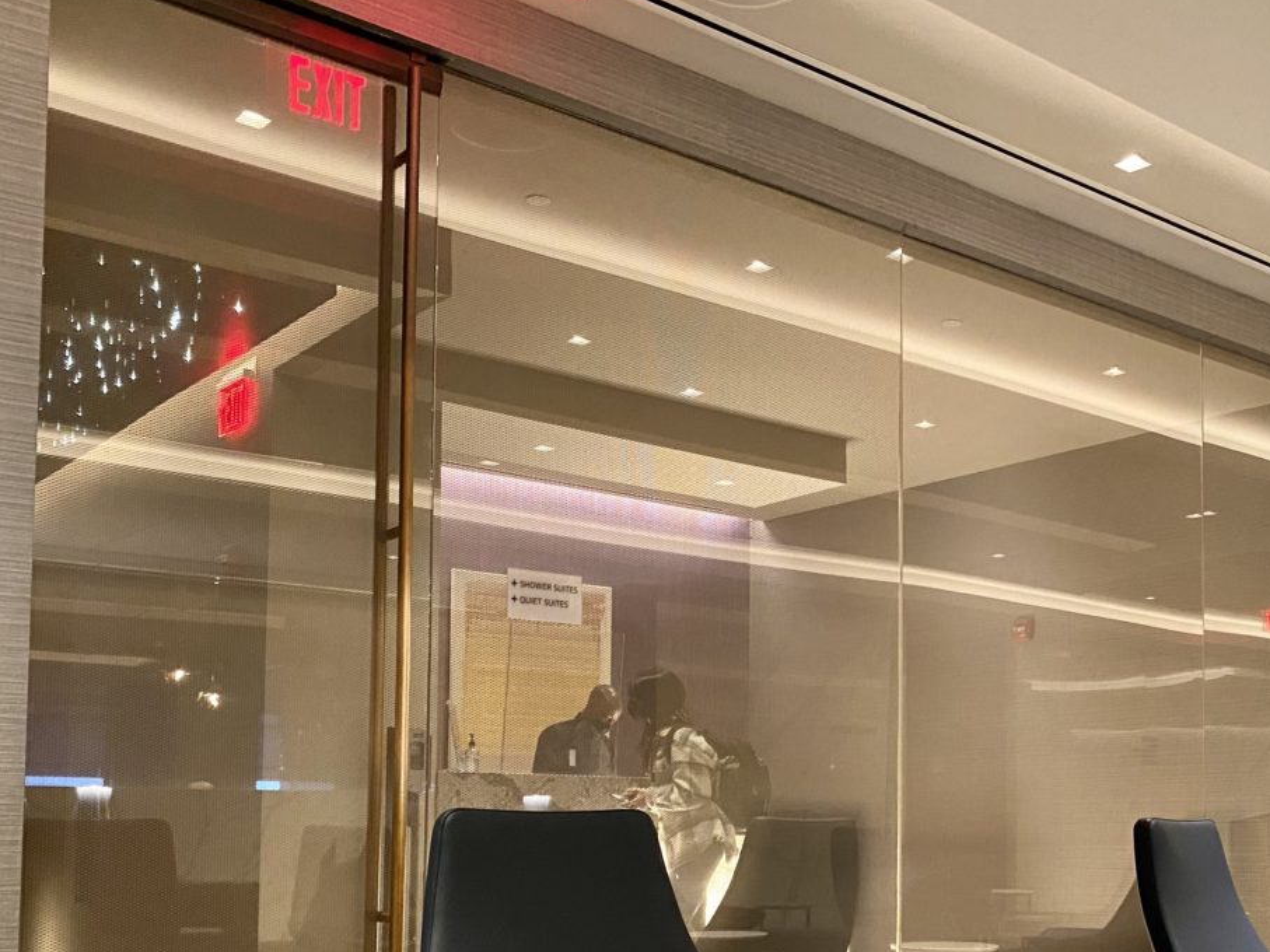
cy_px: 758
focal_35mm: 43
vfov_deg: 32.7
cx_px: 860
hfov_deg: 43.2
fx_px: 1577
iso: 640
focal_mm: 4.25
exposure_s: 1/30
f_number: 1.8
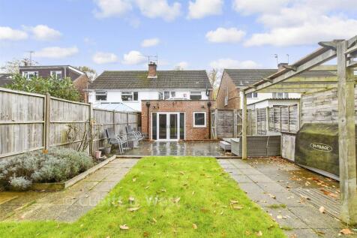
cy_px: 119
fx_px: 149
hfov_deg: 100.4
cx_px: 178
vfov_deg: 77.3
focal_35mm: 15
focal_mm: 10
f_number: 8
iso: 160
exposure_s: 1/125
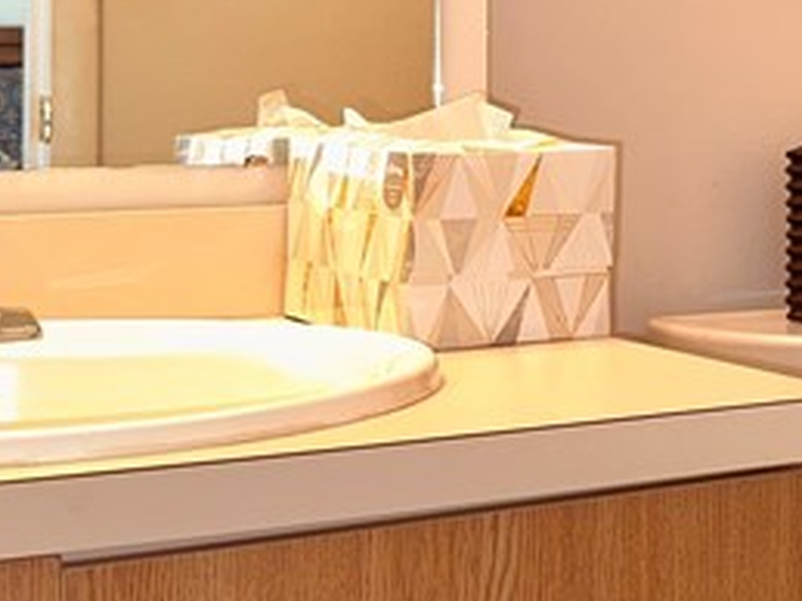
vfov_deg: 15.3
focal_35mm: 95
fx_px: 2200
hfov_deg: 19.3
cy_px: 34
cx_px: 1009
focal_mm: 6.86
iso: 100
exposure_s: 1/35
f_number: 1.78
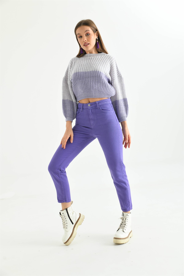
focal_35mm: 42
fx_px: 322
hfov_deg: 31.9
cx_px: 92
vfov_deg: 46.4
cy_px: 138
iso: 160
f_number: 5.6
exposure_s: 1/125
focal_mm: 42
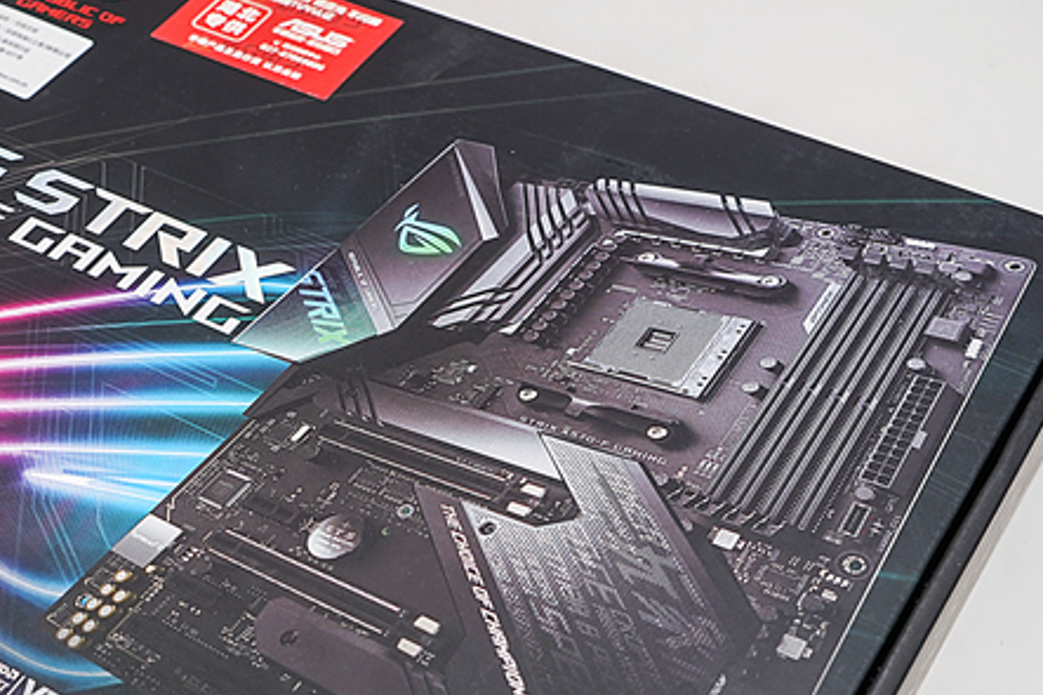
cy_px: 541
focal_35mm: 62
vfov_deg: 21.7
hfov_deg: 31.7
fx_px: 1796
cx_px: 231
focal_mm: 28
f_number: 5
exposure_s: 1/125
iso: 100
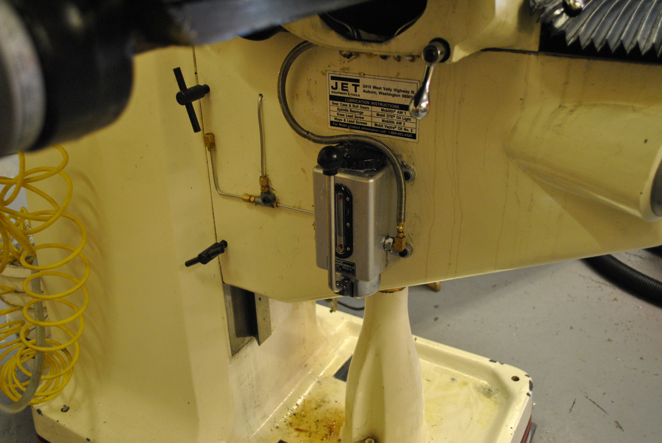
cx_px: 331
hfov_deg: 57.2
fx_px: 608
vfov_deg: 40.1
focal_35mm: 33
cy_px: 222
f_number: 4
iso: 800
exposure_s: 1/30
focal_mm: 22
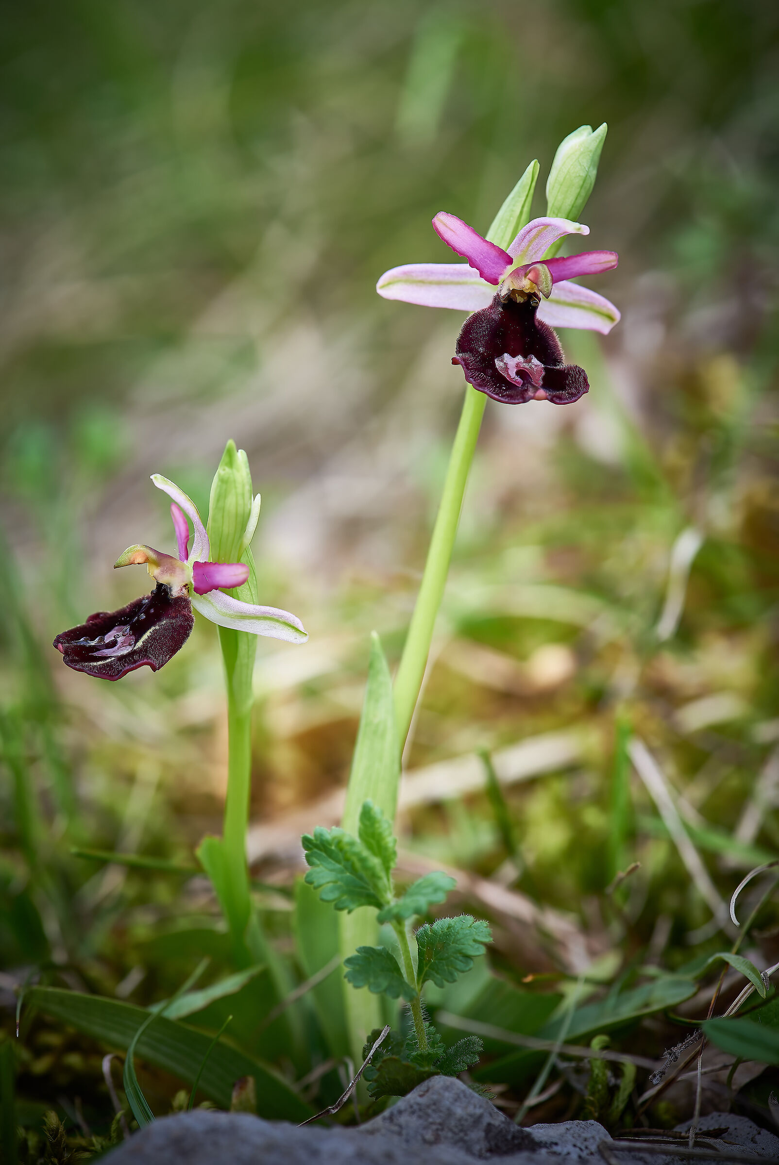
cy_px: 582
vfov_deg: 19.4
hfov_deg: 13.1
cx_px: 390
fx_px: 3402
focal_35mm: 105
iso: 200
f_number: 9
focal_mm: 105
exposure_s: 1/80
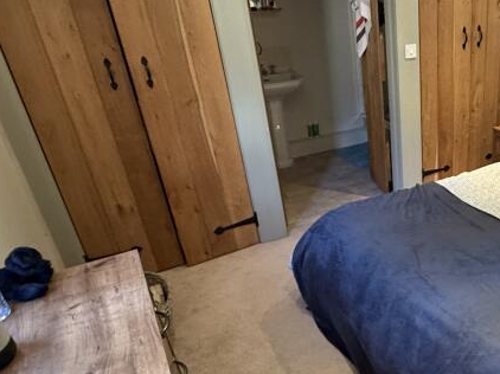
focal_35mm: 34
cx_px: 442
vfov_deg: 41.6
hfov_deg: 48.7
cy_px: 224
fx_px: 491
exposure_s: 1/50
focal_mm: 2.22
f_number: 2.2
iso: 400
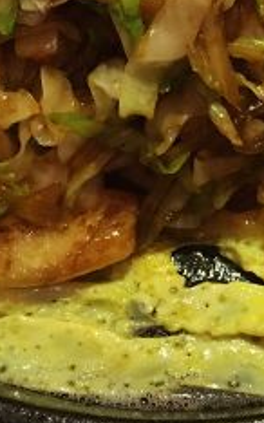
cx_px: 150
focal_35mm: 92
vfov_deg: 21.8
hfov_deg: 14.2
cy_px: 5
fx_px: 1060
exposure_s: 1/10
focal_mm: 4.15
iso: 100
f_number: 2.2
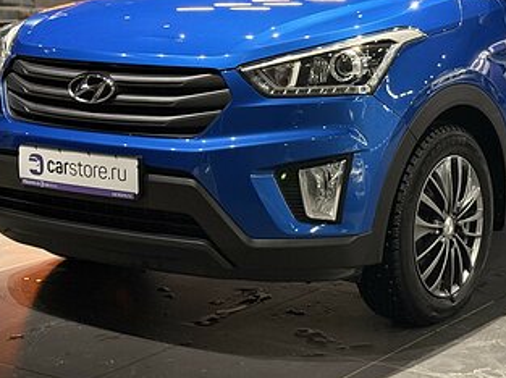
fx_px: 1226
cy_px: 79
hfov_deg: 23.2
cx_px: 339
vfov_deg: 17.4
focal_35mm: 84
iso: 250
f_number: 1.78
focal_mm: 6.76
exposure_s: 1/31
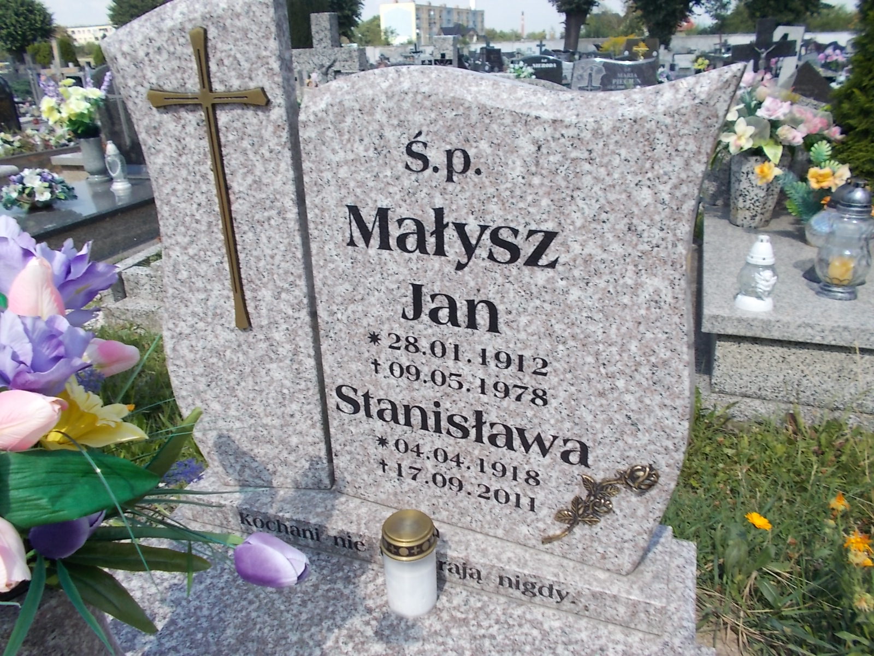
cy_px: 328
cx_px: 437
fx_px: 656
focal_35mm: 26
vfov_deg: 53.1
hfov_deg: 67.3
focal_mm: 4.6
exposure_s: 1/100
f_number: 8
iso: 80
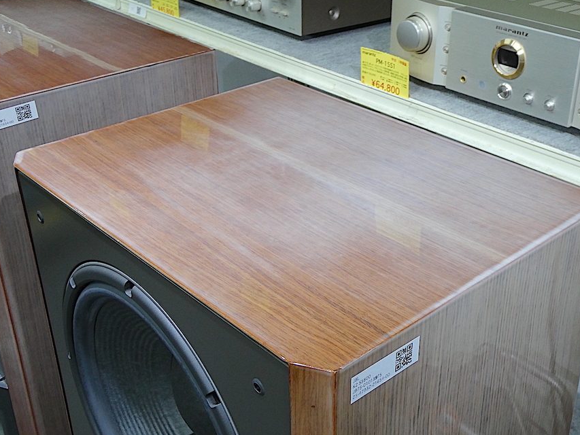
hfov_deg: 42.0
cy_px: 226
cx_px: 316
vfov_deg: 32.2
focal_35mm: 45
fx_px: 754
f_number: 3.8
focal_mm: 7.2
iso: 200
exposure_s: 1/25
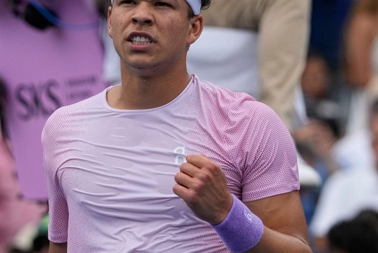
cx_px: 149
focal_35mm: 613
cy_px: 120
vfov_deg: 2.2
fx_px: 6439
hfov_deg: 3.4
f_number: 7.1
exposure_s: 1/5000
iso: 2500
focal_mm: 400
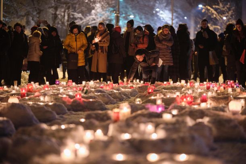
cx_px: 123
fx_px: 772
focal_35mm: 113
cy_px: 82
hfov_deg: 18.1
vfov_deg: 12.1
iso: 5000
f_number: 1.6
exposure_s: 1/160
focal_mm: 75
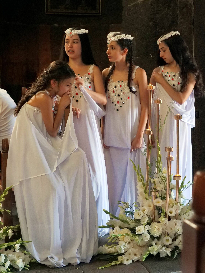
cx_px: 102
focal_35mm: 64
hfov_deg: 22.9
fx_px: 505
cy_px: 136
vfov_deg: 30.3
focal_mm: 32
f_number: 3.8
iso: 4000
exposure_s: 1/80
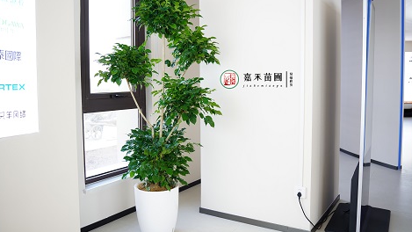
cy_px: 107
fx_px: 328
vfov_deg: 38.9
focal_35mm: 30
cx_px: 202
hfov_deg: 64.3
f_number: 2.8
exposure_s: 1/60
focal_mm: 28
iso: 250
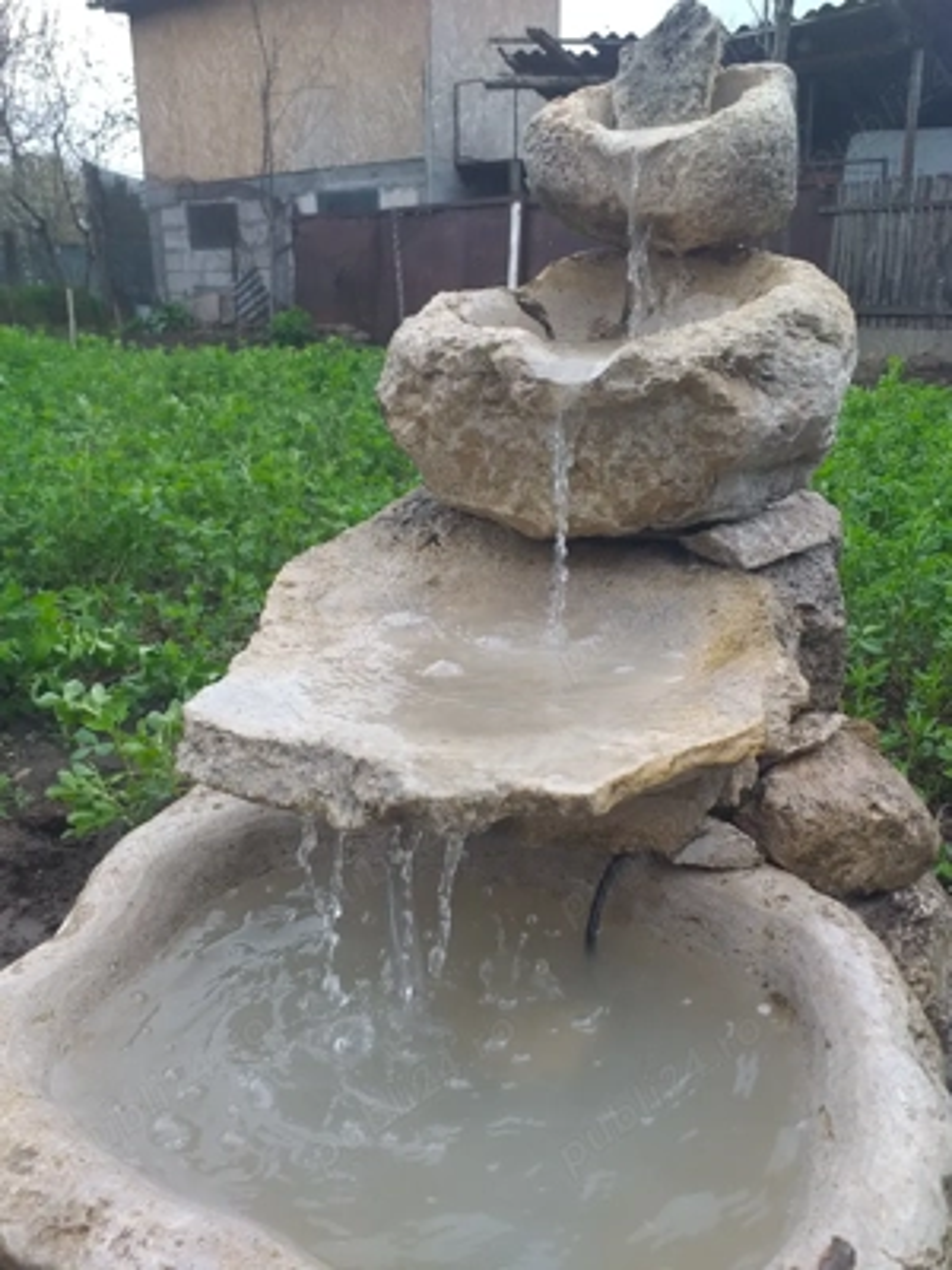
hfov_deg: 51.4
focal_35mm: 27
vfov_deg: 65.3
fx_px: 990
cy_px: 635
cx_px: 476
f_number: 1.9
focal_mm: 3.6
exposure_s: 1/526
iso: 40
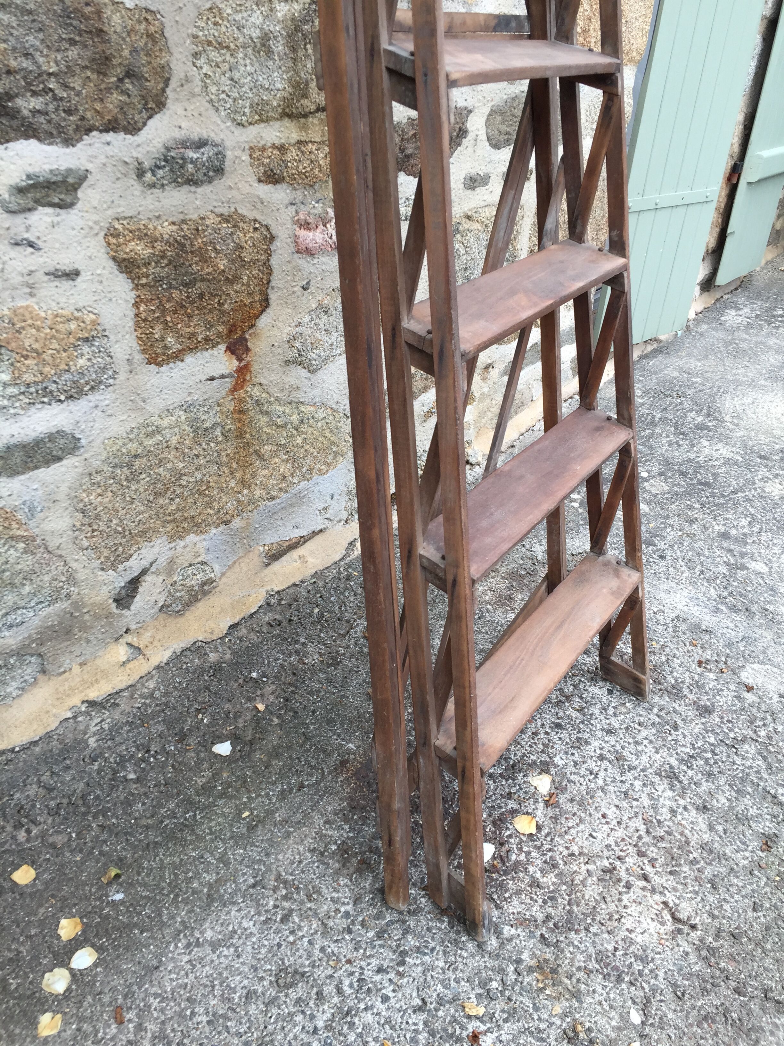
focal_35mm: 29
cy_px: 523
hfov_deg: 48.2
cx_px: 392
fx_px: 876
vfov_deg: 61.7
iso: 40
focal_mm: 4.15
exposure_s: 1/100
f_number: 2.2
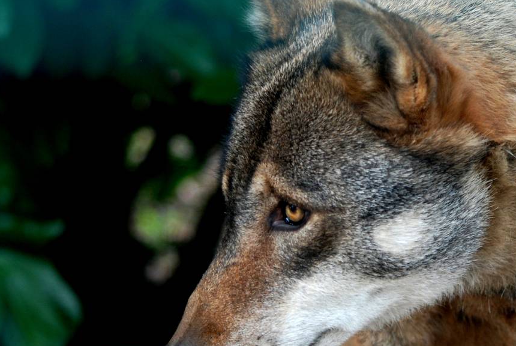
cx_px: 399
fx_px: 4004
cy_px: 202
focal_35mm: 279
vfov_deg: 4.9
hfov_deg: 7.4
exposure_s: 1/100
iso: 400
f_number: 4.2
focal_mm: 100
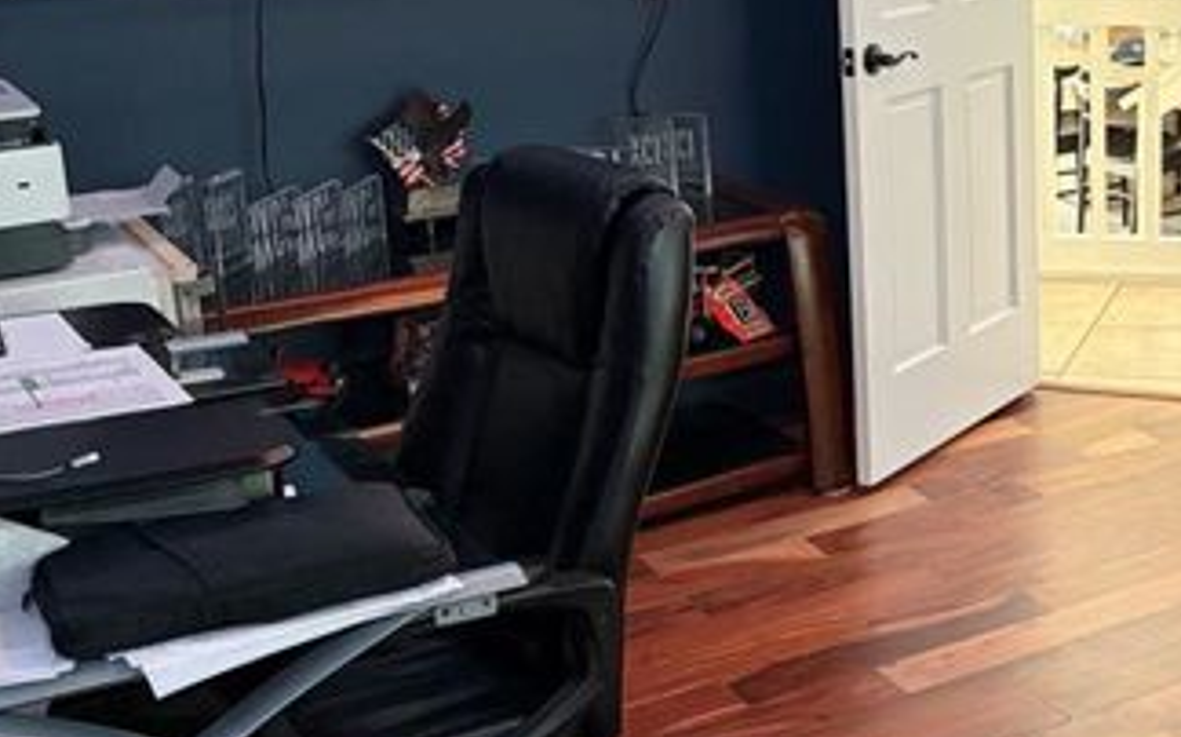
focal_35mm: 60
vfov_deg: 21.4
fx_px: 1930
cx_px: 1161
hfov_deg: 31.6
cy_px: 175
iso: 320
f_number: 1.6
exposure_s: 1/60
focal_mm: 5.96
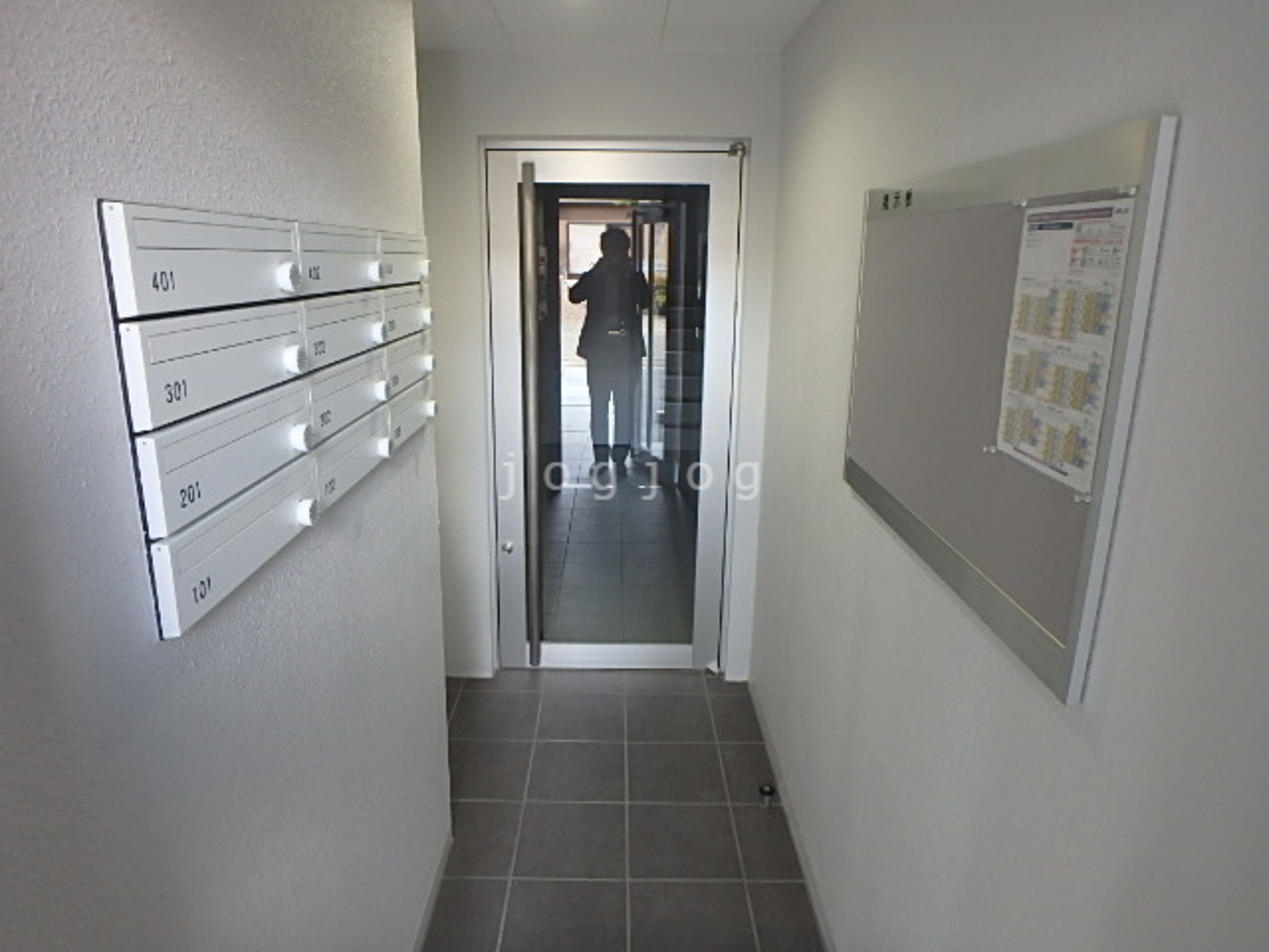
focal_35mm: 21
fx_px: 770
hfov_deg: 79.0
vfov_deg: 63.4
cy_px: 476
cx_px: 634
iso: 320
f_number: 3.5
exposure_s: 1/30
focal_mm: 3.7
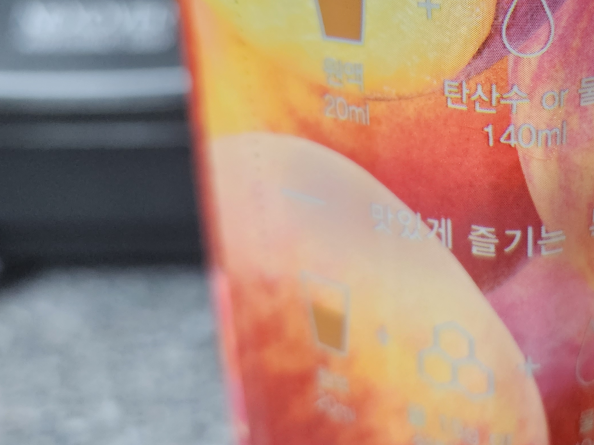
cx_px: 478
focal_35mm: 44
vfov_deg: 31.9
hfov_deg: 41.1
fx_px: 755
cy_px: 78
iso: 1000
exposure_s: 1/120
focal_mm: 5.4
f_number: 1.8
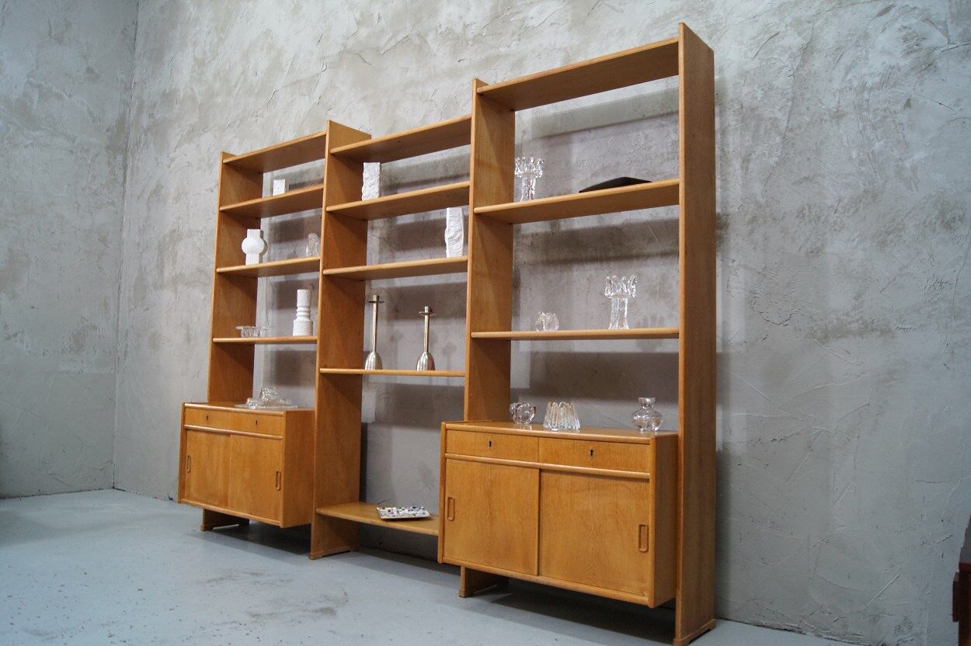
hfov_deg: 67.4
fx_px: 728
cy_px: 323
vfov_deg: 47.9
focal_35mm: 27
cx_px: 486
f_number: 8
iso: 400
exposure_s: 1/10
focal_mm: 18
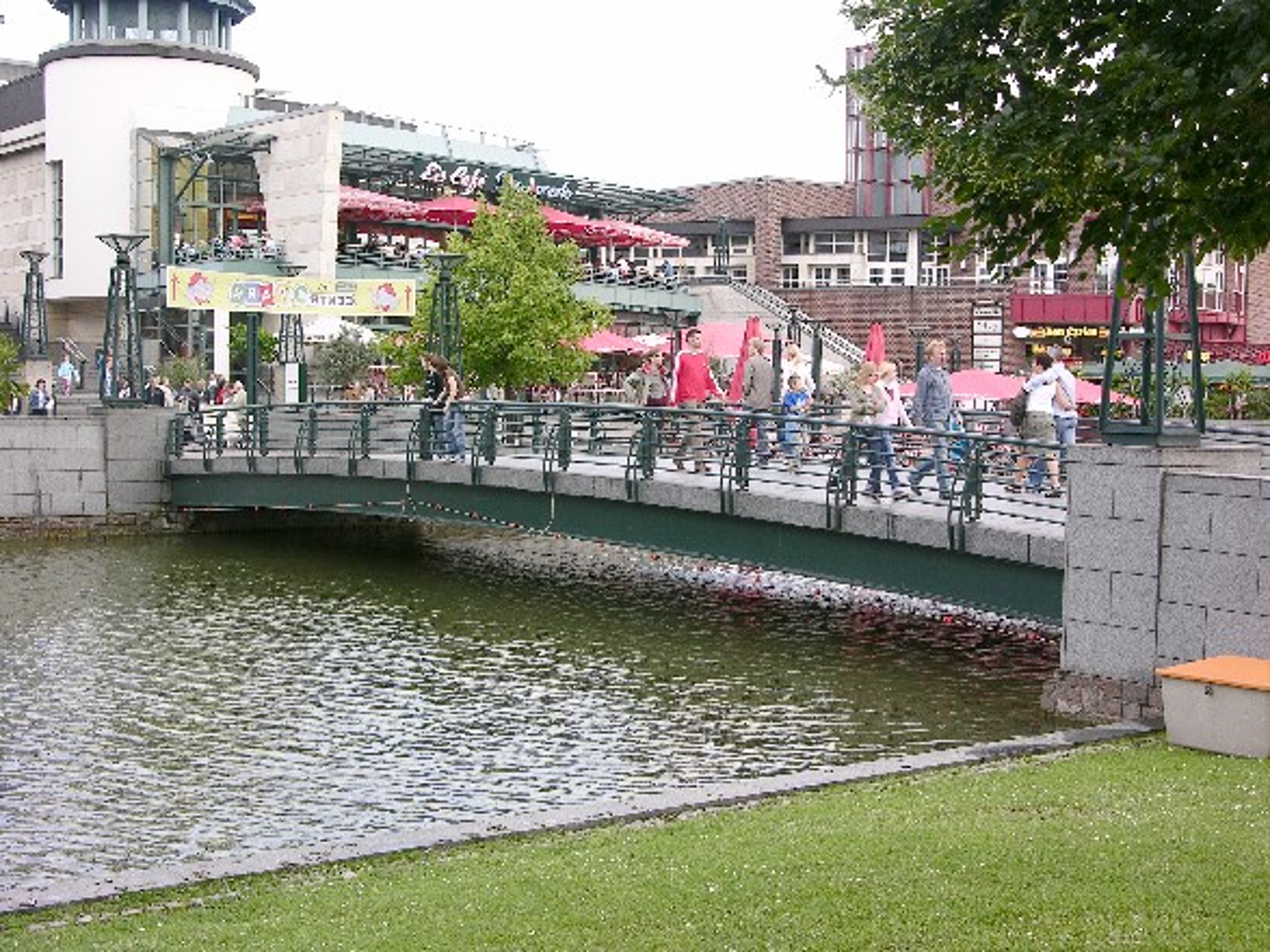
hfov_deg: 35.6
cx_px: 635
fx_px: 1981
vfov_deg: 27.0
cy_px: 476
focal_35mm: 54
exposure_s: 1/64.9
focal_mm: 13.7
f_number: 4.9
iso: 50
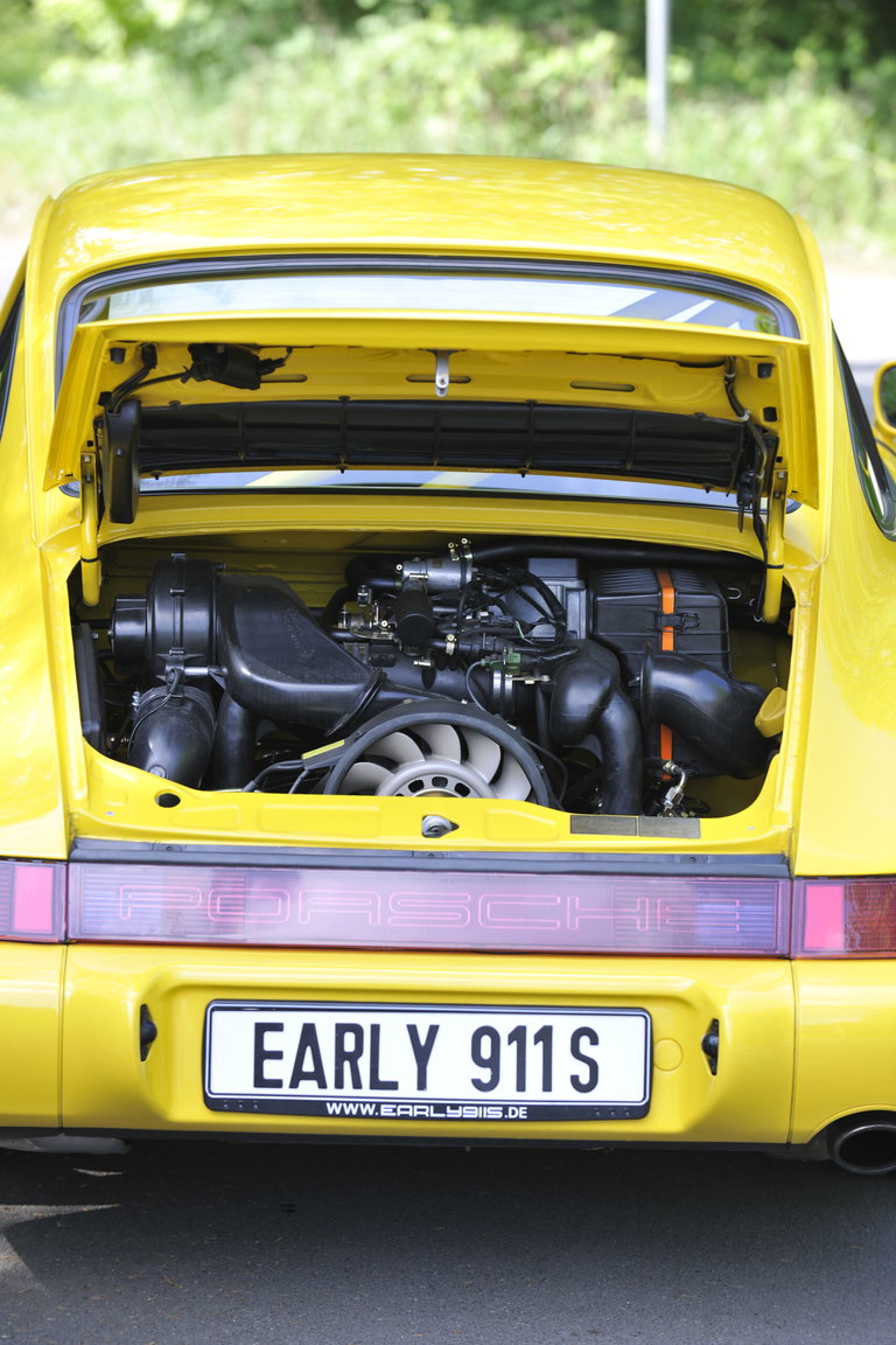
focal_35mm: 150
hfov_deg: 9.1
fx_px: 5600
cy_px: 672
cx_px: 448
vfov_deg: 13.7
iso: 100
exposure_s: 1/60
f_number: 4
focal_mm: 150
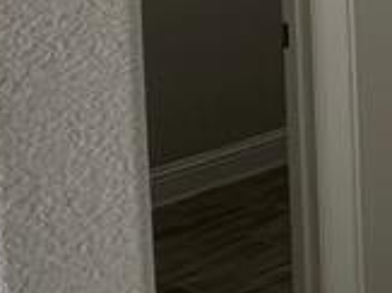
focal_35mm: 88
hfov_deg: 15.7
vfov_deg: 15.4
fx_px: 996
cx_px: 856
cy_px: -159
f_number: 2.2
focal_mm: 2.22
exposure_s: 1/120
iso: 200
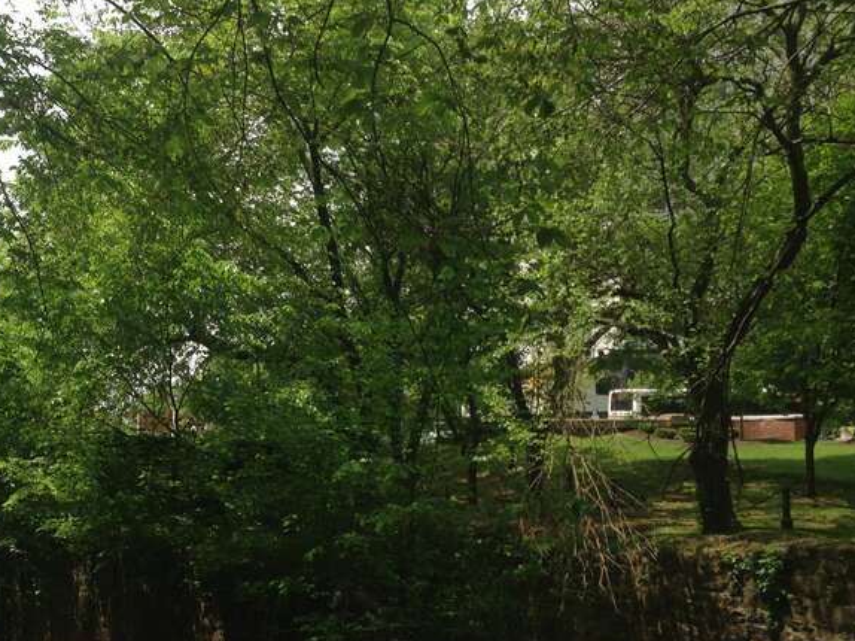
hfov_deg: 40.8
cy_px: 435
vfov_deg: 31.2
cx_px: 290
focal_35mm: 46
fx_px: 1136
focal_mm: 4.13
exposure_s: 1/985
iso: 50
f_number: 2.4
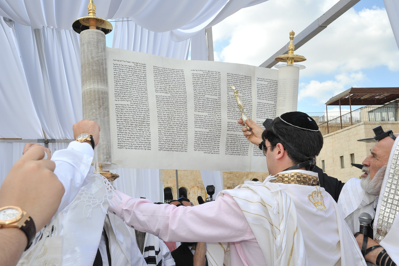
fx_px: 510
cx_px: 200
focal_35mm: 46
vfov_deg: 29.2
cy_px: 133
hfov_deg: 42.8
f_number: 14
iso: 500
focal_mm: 46
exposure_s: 1/250
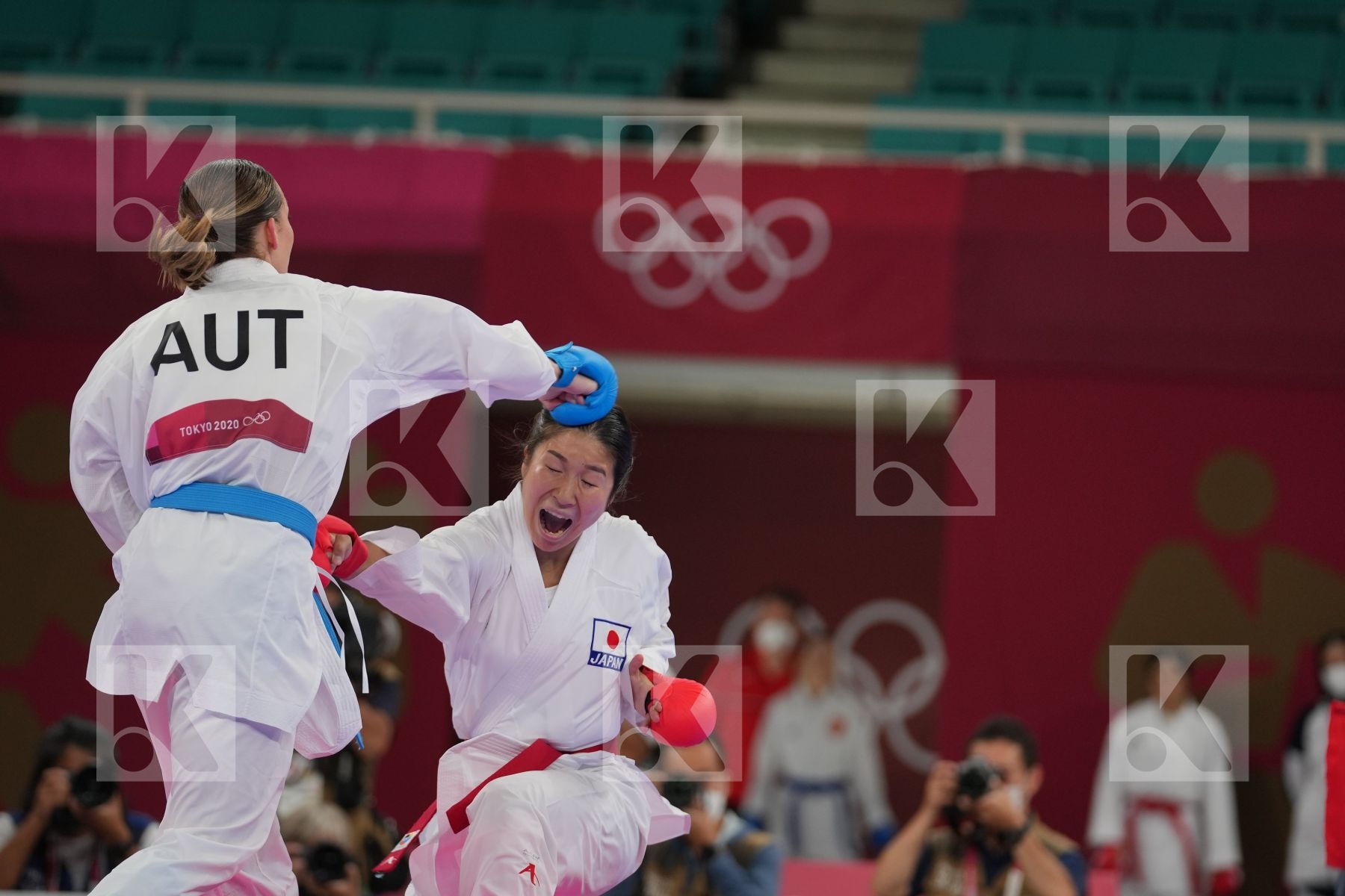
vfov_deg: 5.7
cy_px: 448
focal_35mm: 243
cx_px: 672
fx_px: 9078
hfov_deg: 8.5
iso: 500
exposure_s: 1/1000
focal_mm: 162
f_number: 2.8
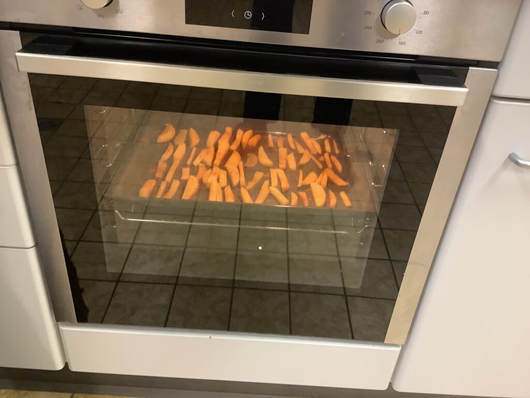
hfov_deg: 58.4
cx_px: 265
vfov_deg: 45.4
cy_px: 199
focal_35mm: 31
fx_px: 475
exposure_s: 1/33
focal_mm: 3.3
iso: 320
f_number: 2.4
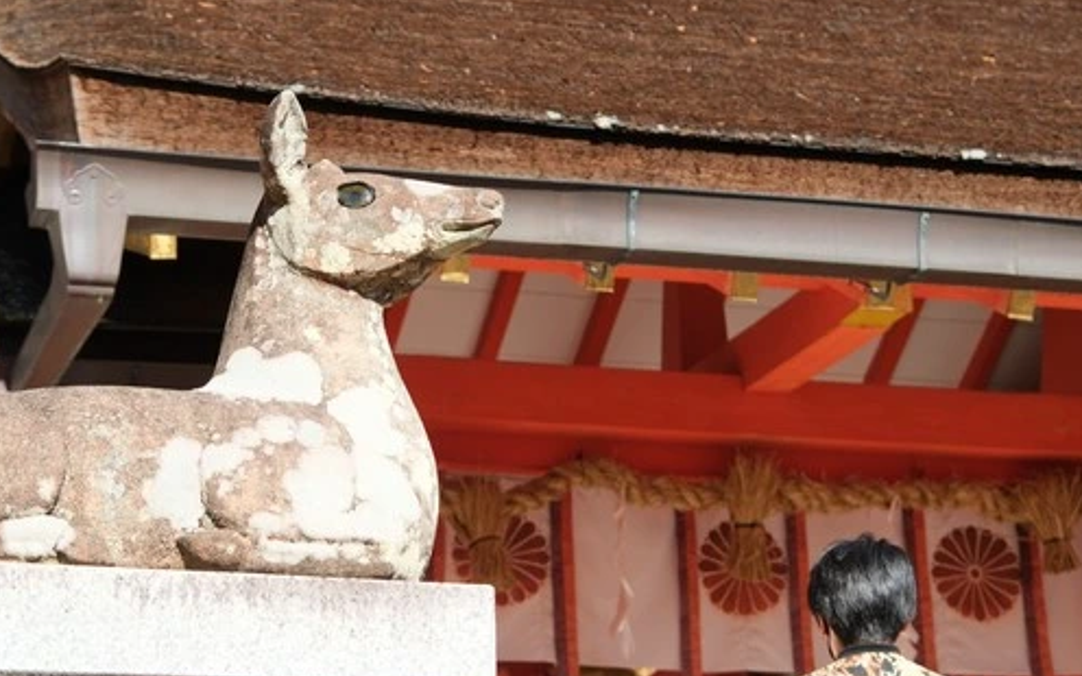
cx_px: 460
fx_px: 3185
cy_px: 318
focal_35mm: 108
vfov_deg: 12.1
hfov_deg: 19.3
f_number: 4
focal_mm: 48.5
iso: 800
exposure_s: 1/1000
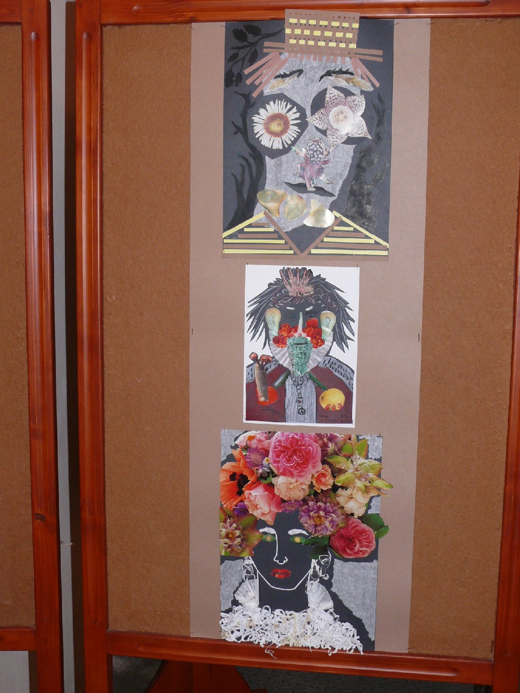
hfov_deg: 32.9
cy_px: 346
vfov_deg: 42.9
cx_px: 260
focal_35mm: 44
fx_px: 881
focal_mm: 8.5
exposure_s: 1/30
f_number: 2.8
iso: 200
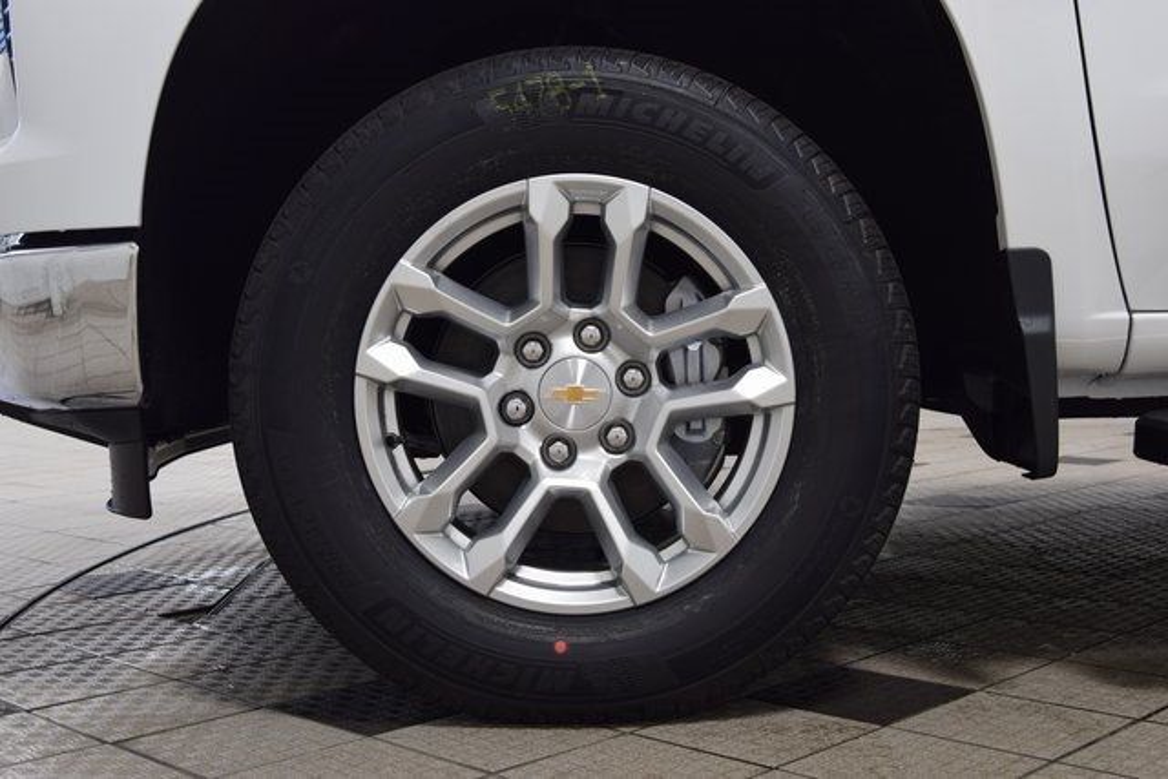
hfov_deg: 41.1
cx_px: 584
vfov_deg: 28.1
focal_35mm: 48
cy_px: 390
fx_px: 1558
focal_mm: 32
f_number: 6.3
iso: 400
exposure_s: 1/15
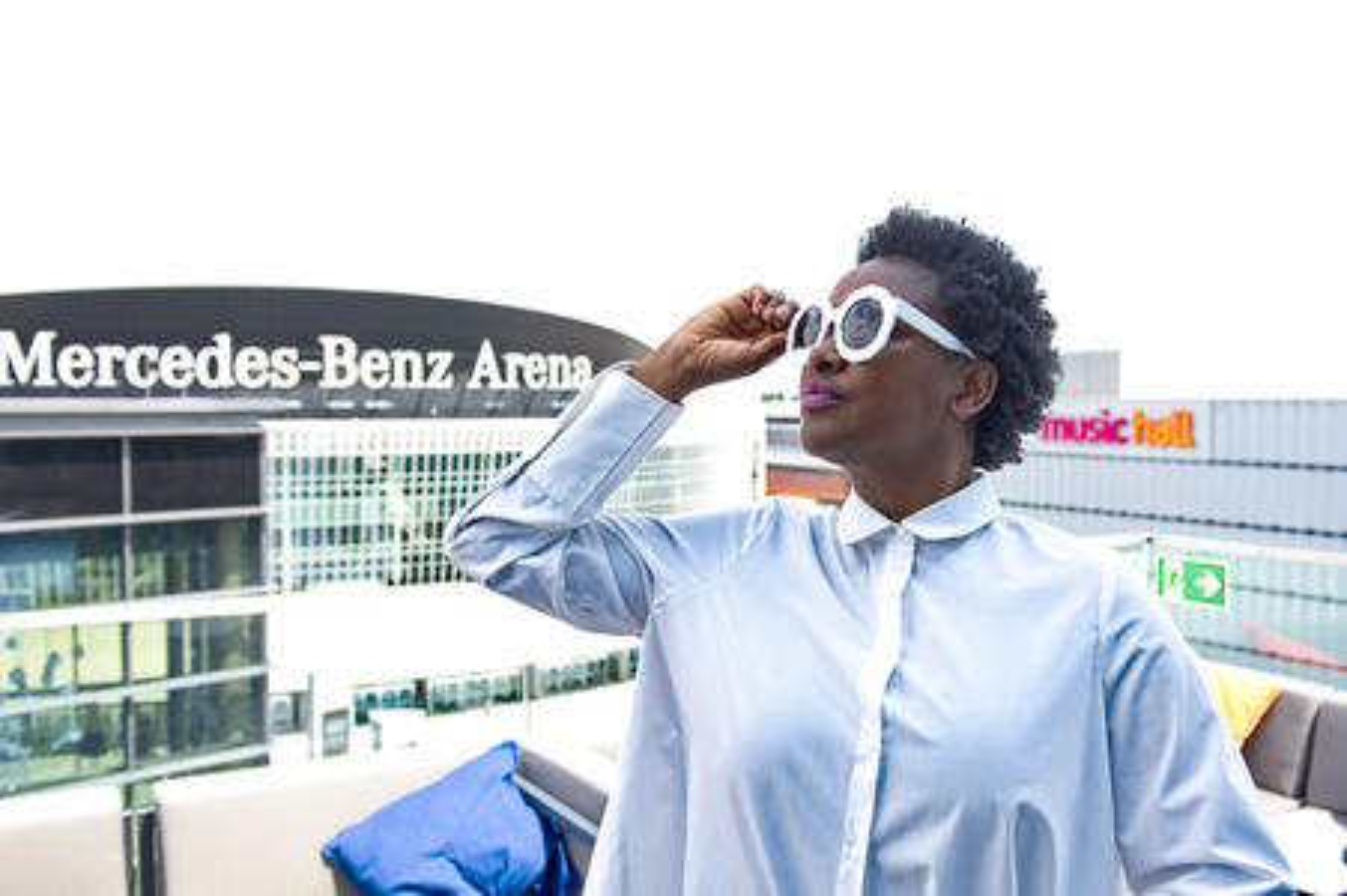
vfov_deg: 44.9
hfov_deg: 63.7
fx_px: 1084
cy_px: 448
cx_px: 674
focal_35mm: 29
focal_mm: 29
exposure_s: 1/320
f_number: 5
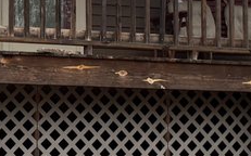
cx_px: 64
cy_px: 49
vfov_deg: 7.8
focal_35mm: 167
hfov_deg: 12.5
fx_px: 1142
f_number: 1.78
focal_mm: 6.76
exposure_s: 1/1211
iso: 100
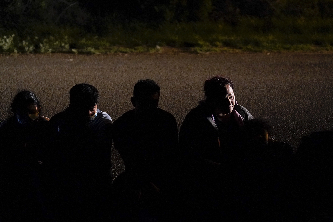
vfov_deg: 28.1
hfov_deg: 41.1
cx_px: 166
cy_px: 111
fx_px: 444
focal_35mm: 48
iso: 6400
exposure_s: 1/100
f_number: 2.8
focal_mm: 48
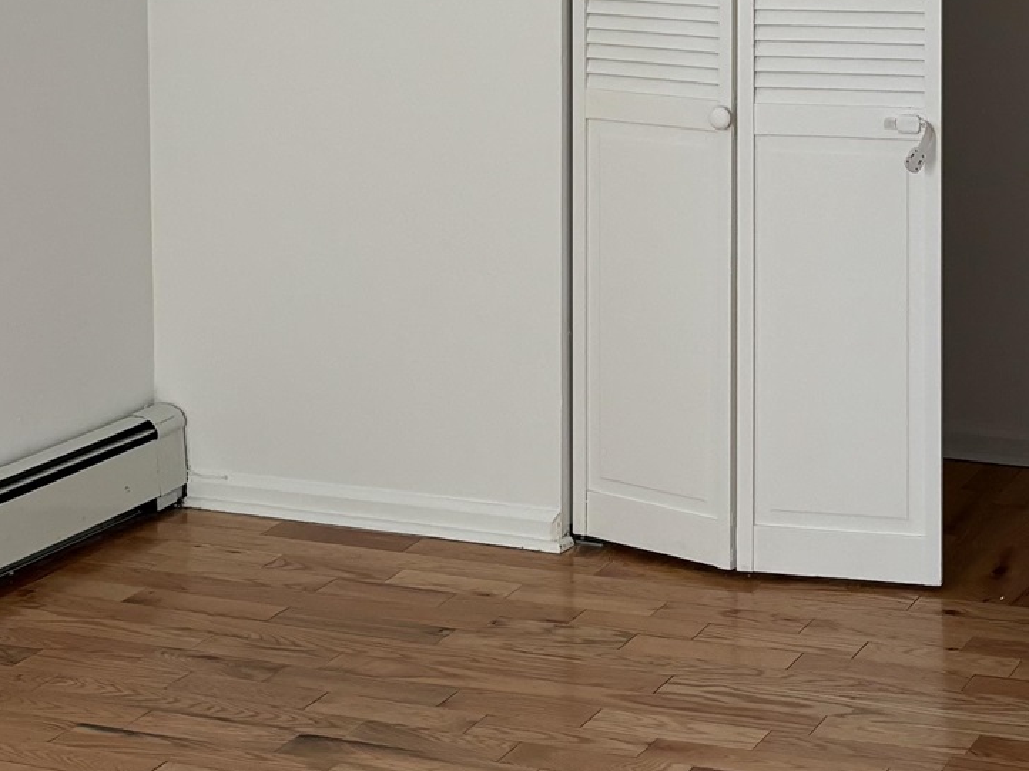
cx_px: 784
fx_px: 2466
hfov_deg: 23.3
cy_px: -157
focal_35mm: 83
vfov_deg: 17.0
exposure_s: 1/121
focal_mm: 5.96
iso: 125
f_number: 1.6
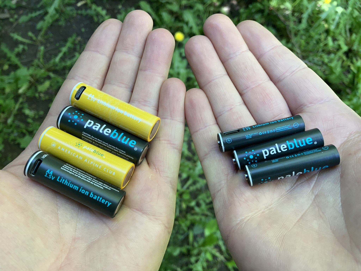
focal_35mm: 28
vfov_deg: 49.7
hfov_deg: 63.4
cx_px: 180
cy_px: 136
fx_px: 292
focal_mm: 3.99
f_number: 1.8
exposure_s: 1/121
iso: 80
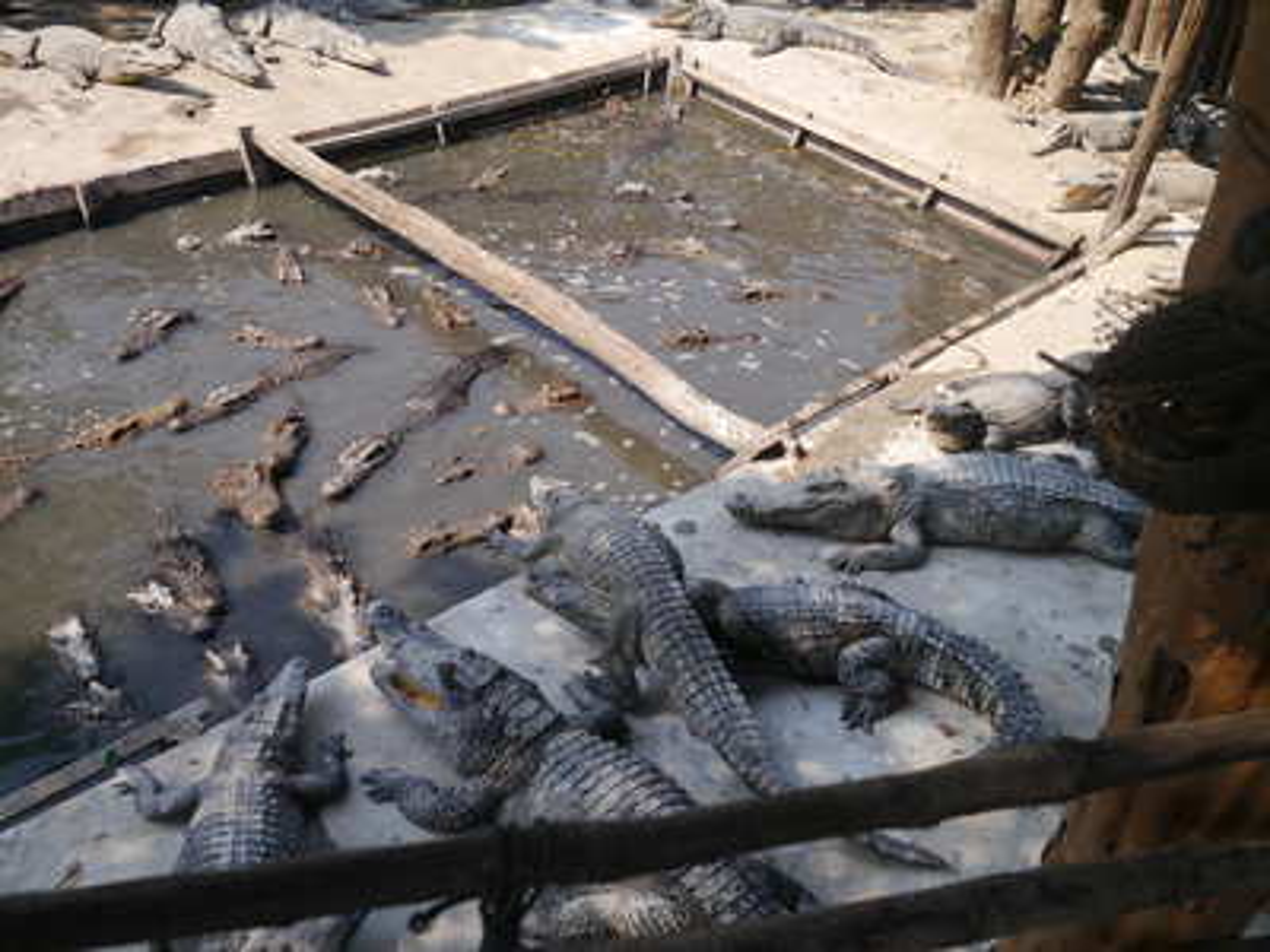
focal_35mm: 40
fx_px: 1468
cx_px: 635
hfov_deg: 46.8
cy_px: 476
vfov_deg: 36.0
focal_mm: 20
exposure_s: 1/640
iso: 160
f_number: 4
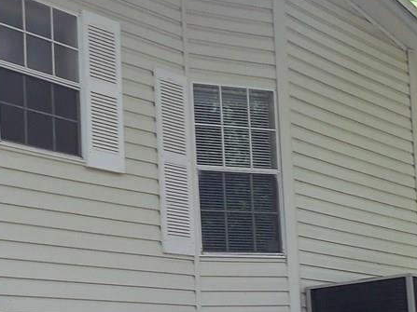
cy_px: 300
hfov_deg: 22.4
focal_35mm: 87
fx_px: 1048
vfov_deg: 16.7
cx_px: 142
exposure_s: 1/80
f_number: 4.5
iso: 80
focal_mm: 6.3
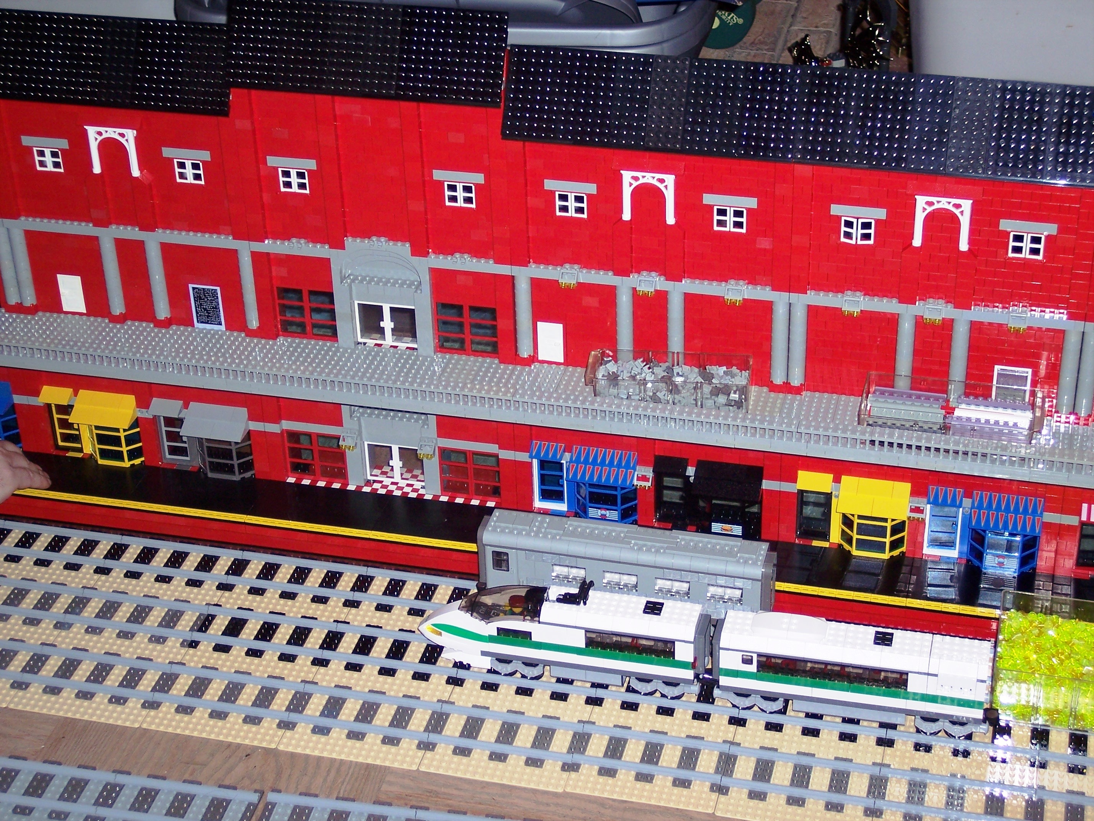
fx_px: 2054
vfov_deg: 22.6
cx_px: 547
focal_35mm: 65
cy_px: 410
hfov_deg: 29.8
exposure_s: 1/90
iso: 100
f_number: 3.4
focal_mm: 13.3
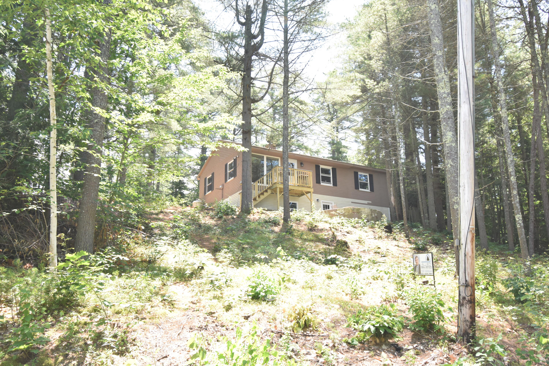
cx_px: 274
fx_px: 457
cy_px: 183
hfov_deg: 61.9
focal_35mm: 30
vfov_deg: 43.6
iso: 400
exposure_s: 1/125
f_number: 5.6
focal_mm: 20
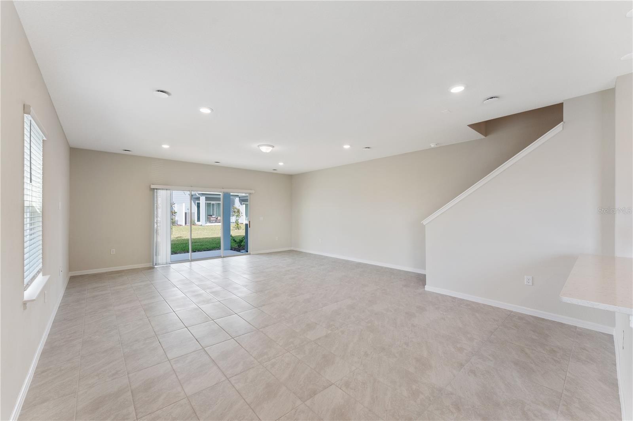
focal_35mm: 14
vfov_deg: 81.2
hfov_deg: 104.3
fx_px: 246
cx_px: 316
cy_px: 210
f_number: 8
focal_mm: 14
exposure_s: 1/4
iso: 400
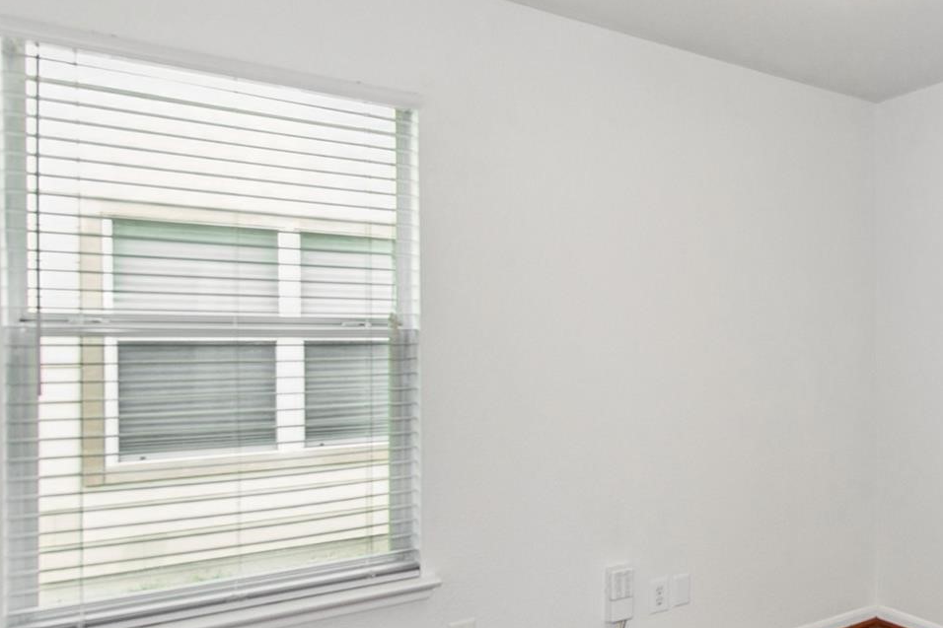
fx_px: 786
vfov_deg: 43.5
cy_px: 364
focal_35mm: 30
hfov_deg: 53.6
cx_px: 861
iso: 400
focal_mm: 14
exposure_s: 1/80
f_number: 5.6
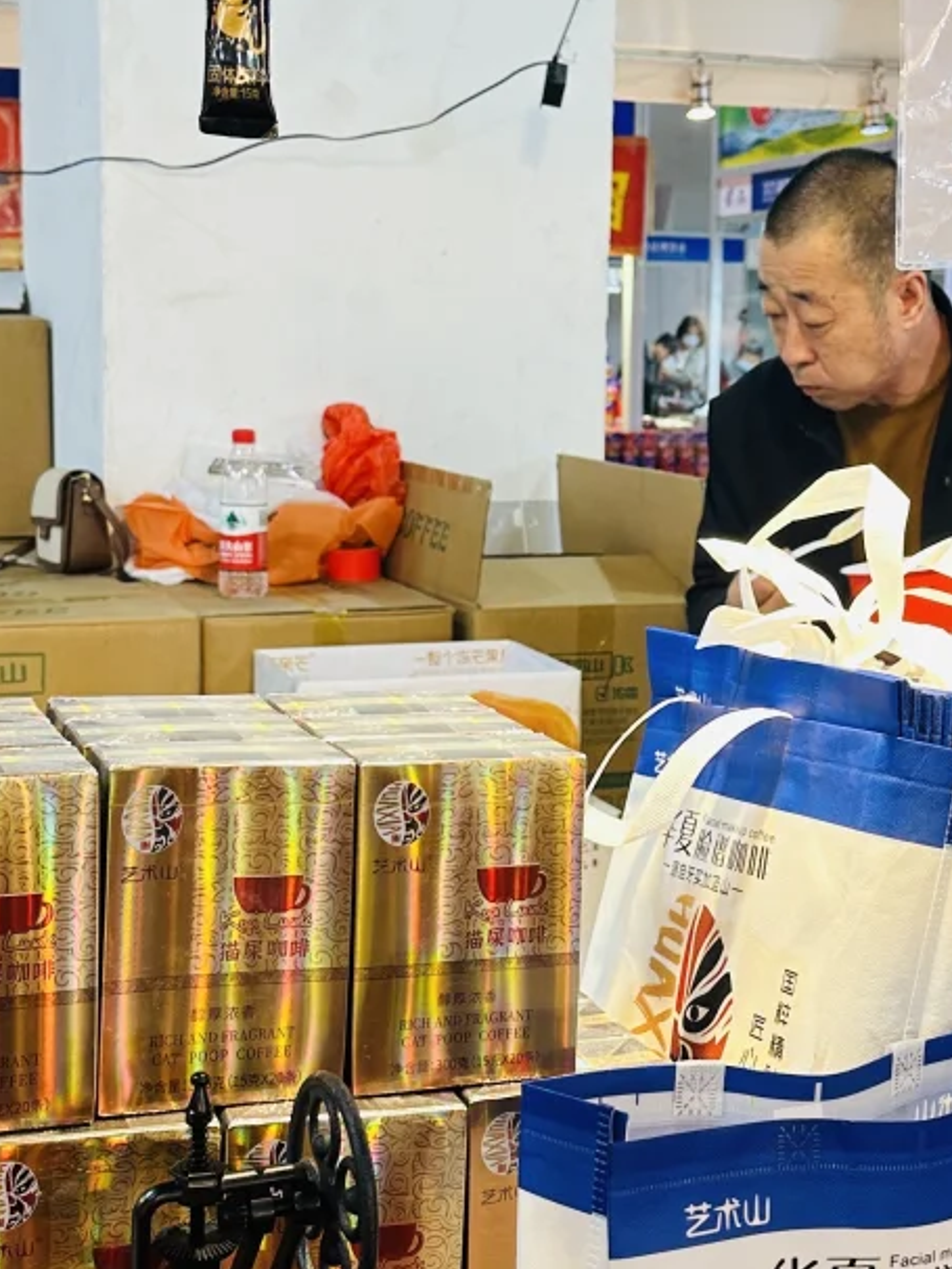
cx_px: 521
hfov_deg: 25.7
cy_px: 574
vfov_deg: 33.7
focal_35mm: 57
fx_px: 2089
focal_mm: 6.86
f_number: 1.78
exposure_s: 1/100
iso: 125
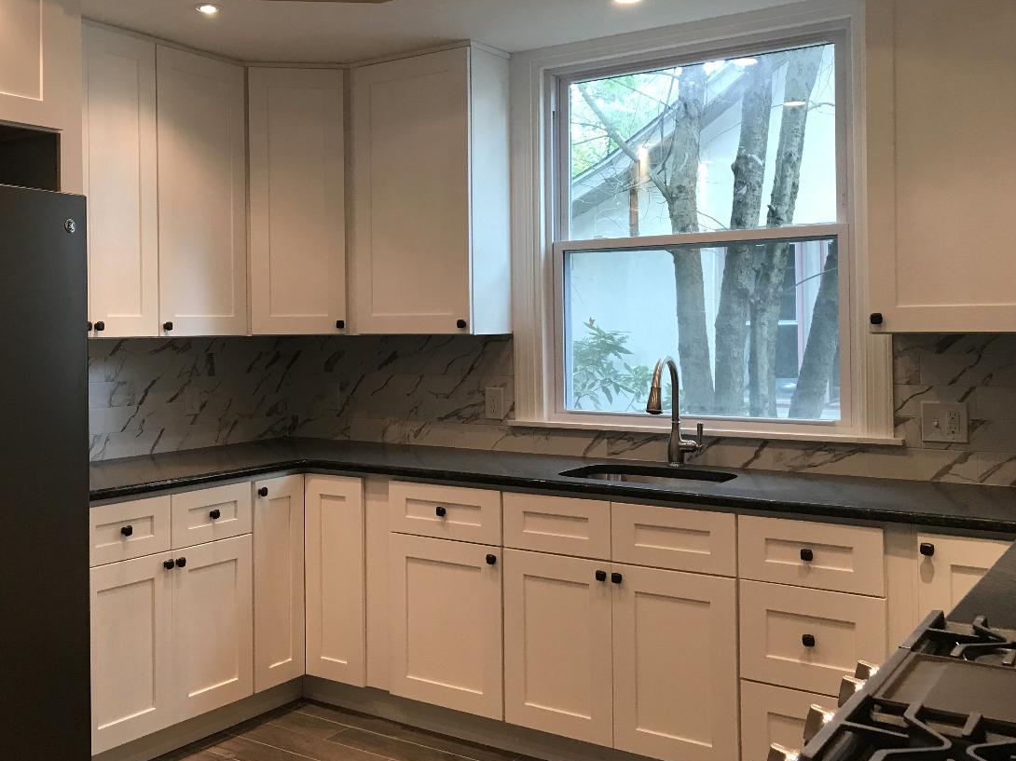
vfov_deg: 38.6
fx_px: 1086
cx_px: 373
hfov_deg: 49.6
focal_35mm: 37
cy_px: 332
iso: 40
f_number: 1.8
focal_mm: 3.99
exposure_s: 1/30
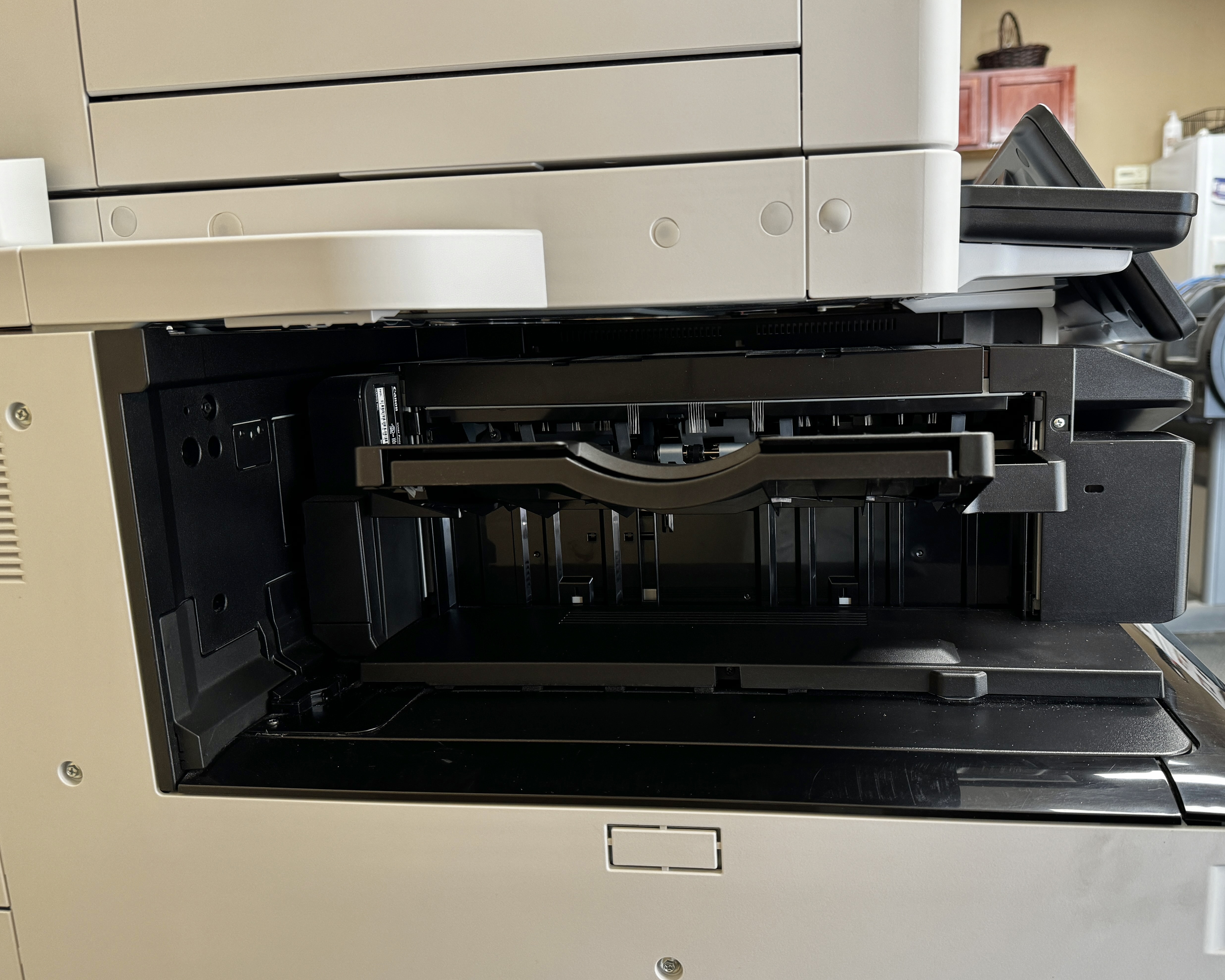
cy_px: 510
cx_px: 702
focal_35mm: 27
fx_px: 979
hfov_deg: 63.8
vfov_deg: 53.2
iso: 200
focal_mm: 6.86
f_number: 1.78
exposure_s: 1/60
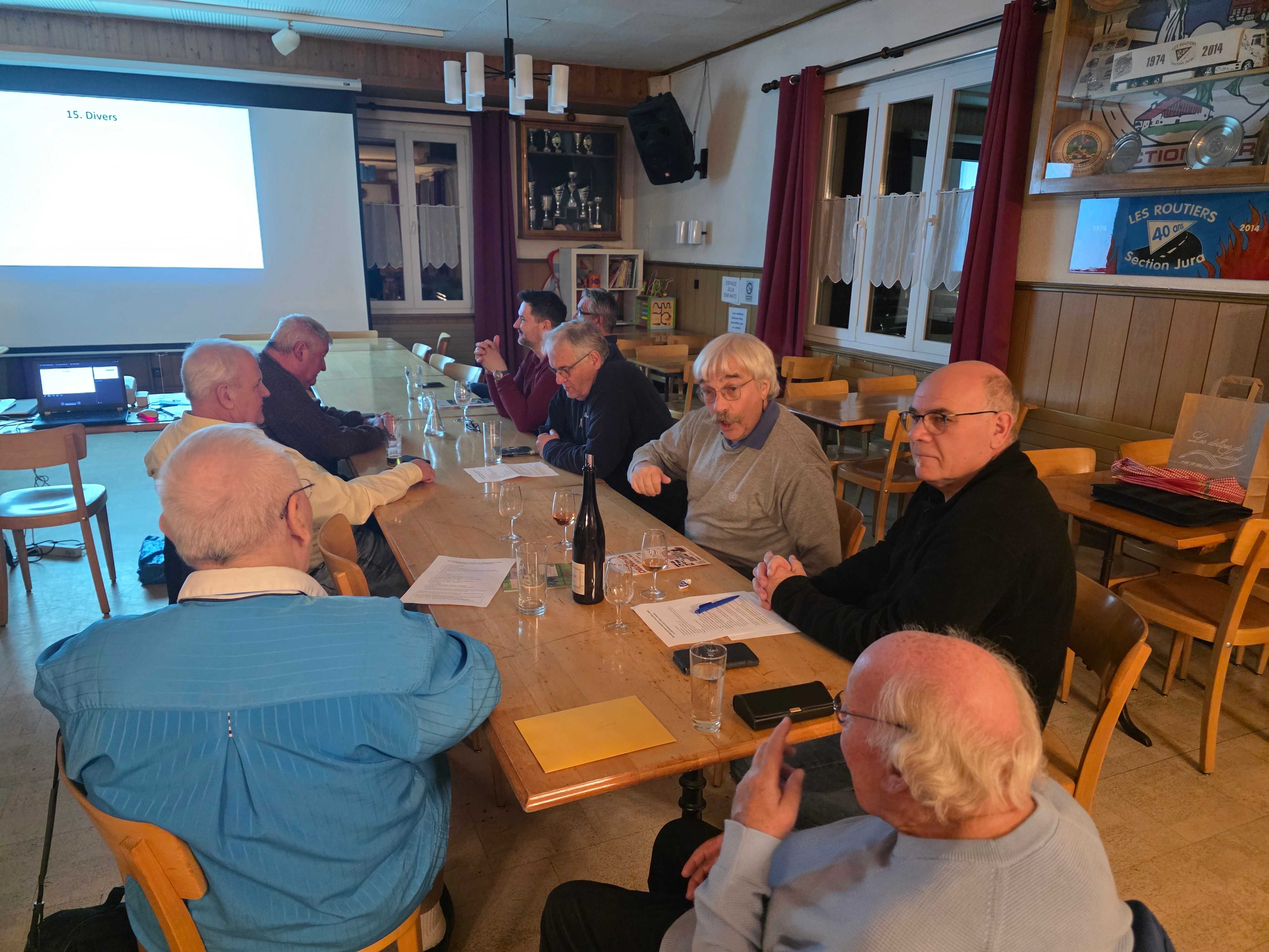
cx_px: 634
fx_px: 843
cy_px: 476
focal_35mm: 23
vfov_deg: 58.9
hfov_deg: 73.9
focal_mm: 6.3
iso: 1250
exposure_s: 1/100
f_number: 1.7
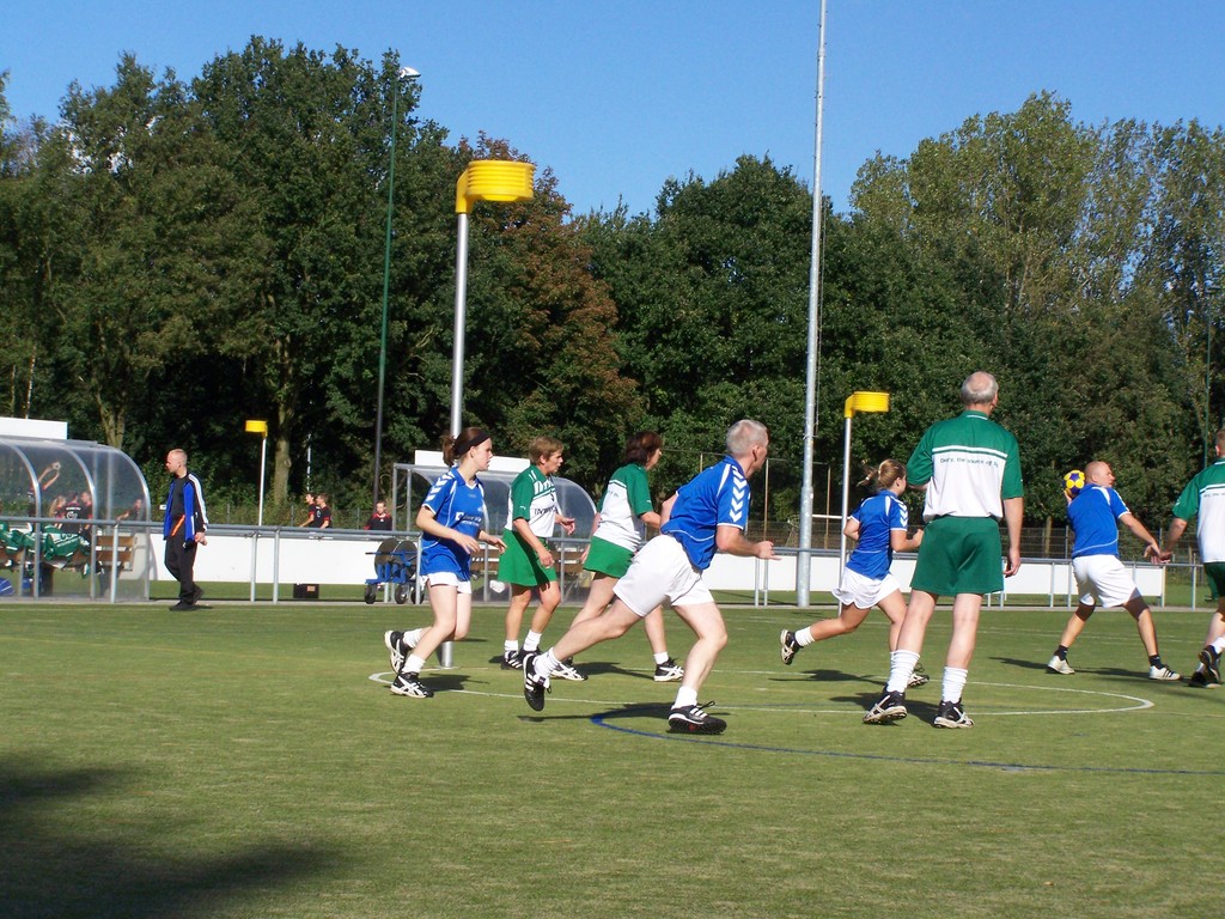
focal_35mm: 82
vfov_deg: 18.0
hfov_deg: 23.8
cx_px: 612
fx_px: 2902
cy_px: 460
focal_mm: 13.7
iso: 160
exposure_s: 1/1000
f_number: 4.5
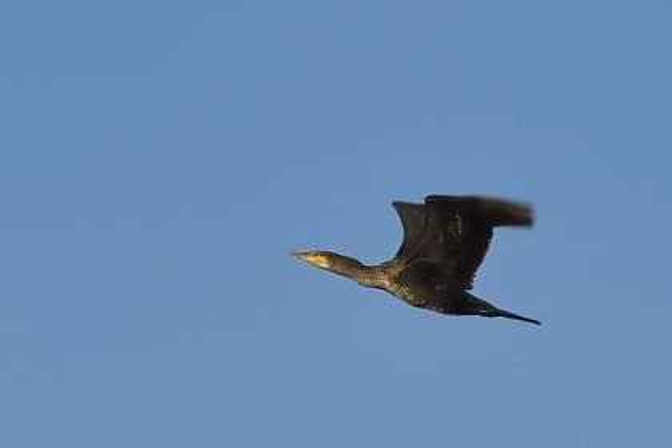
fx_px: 5226
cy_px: 224
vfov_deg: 4.9
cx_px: 336
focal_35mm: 280
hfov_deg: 7.4
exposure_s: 1/400
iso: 400
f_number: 22
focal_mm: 280
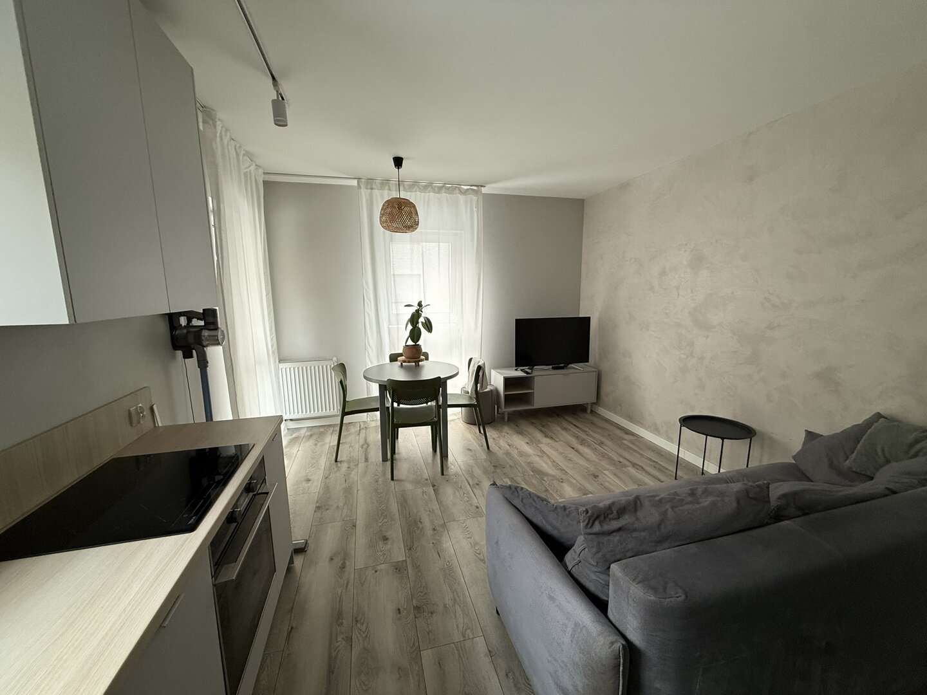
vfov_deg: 85.7
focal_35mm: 14
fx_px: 375
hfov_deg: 102.1
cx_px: 464
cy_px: 348
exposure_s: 1/99
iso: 125
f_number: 2.2
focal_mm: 2.22
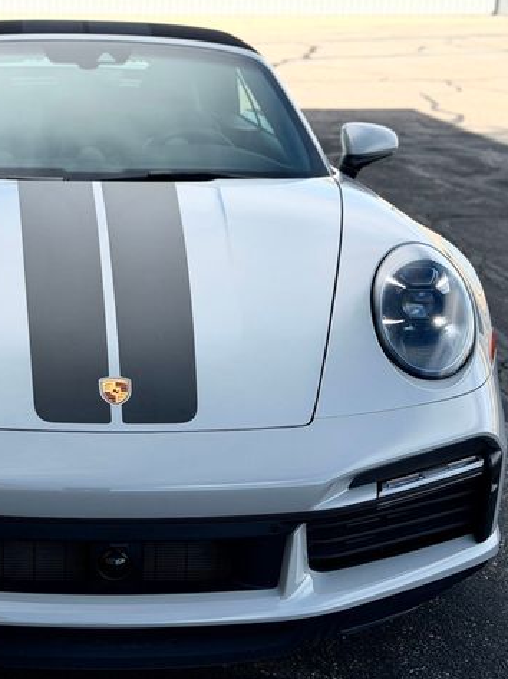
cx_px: 96
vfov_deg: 29.8
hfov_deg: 22.2
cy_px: 340
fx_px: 1274
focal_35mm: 65
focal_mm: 6.76
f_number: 1.78
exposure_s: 1/2146
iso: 64
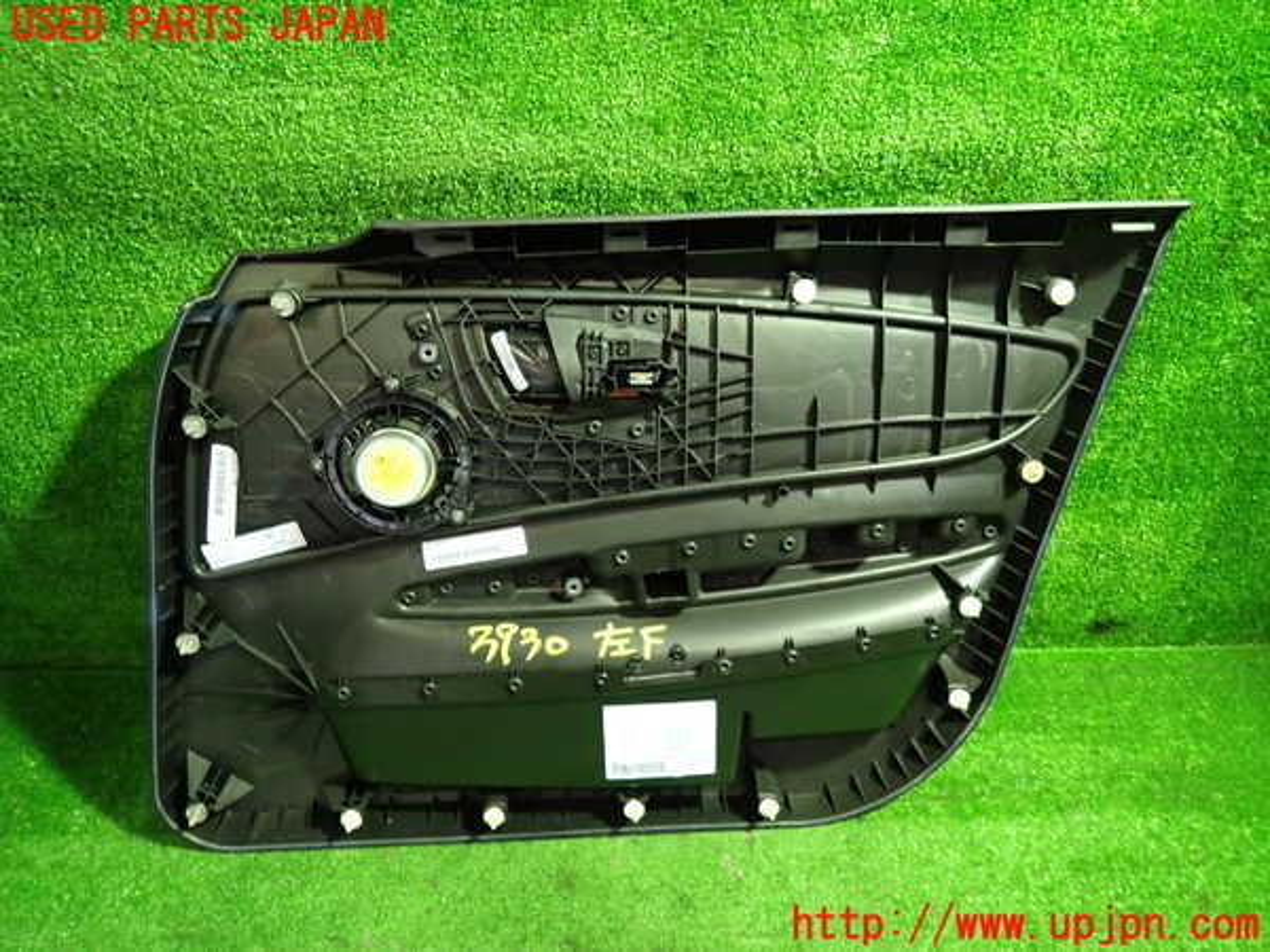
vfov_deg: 54.9
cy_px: 476
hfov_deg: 69.4
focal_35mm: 25
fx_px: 917
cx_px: 635
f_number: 2
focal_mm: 4.5
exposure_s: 1/30
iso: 500
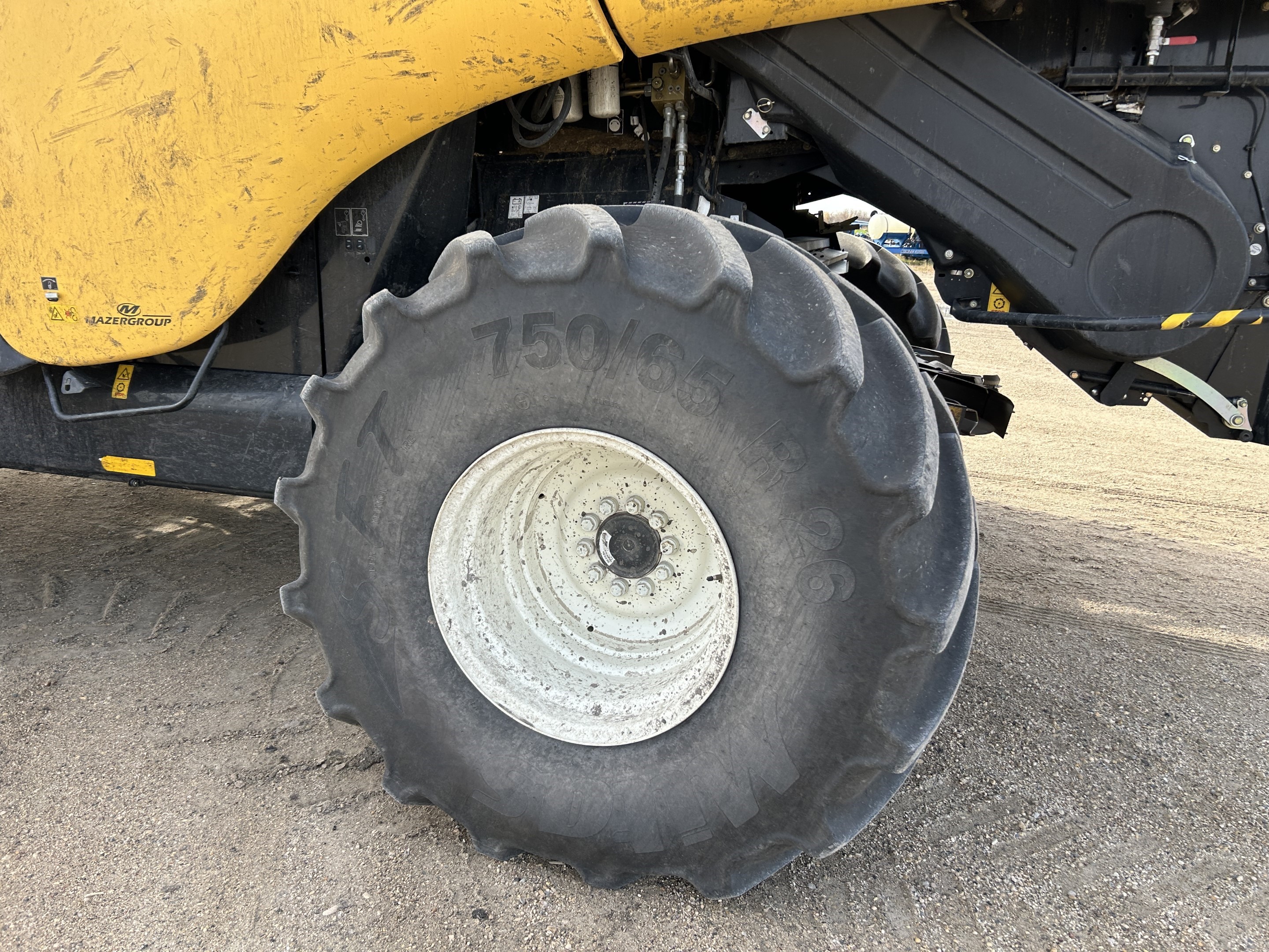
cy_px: 476
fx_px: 953
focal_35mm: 26
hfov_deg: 67.3
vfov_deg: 53.1
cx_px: 634
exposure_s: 1/658
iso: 50
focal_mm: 5.7
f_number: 1.5
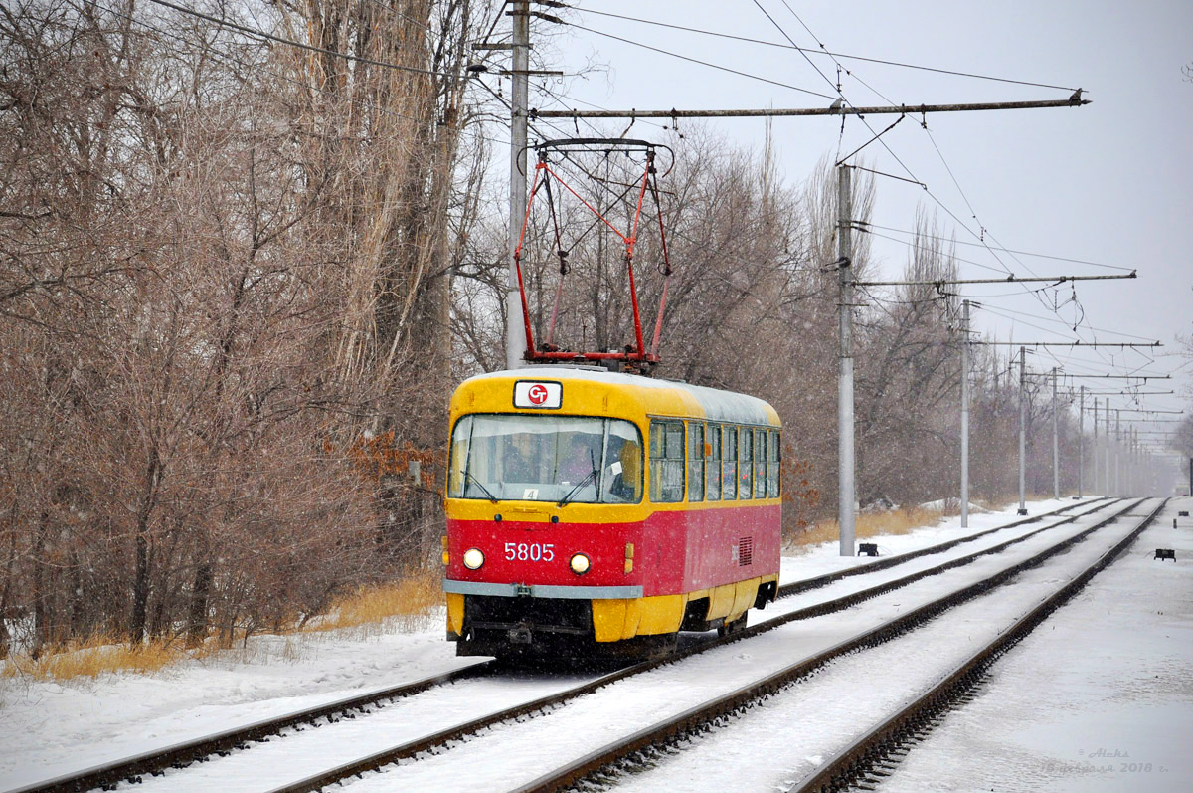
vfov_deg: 15.7
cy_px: 396
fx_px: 2880
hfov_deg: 23.4
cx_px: 596
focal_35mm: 87
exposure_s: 1/320
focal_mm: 58
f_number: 6.3
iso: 200
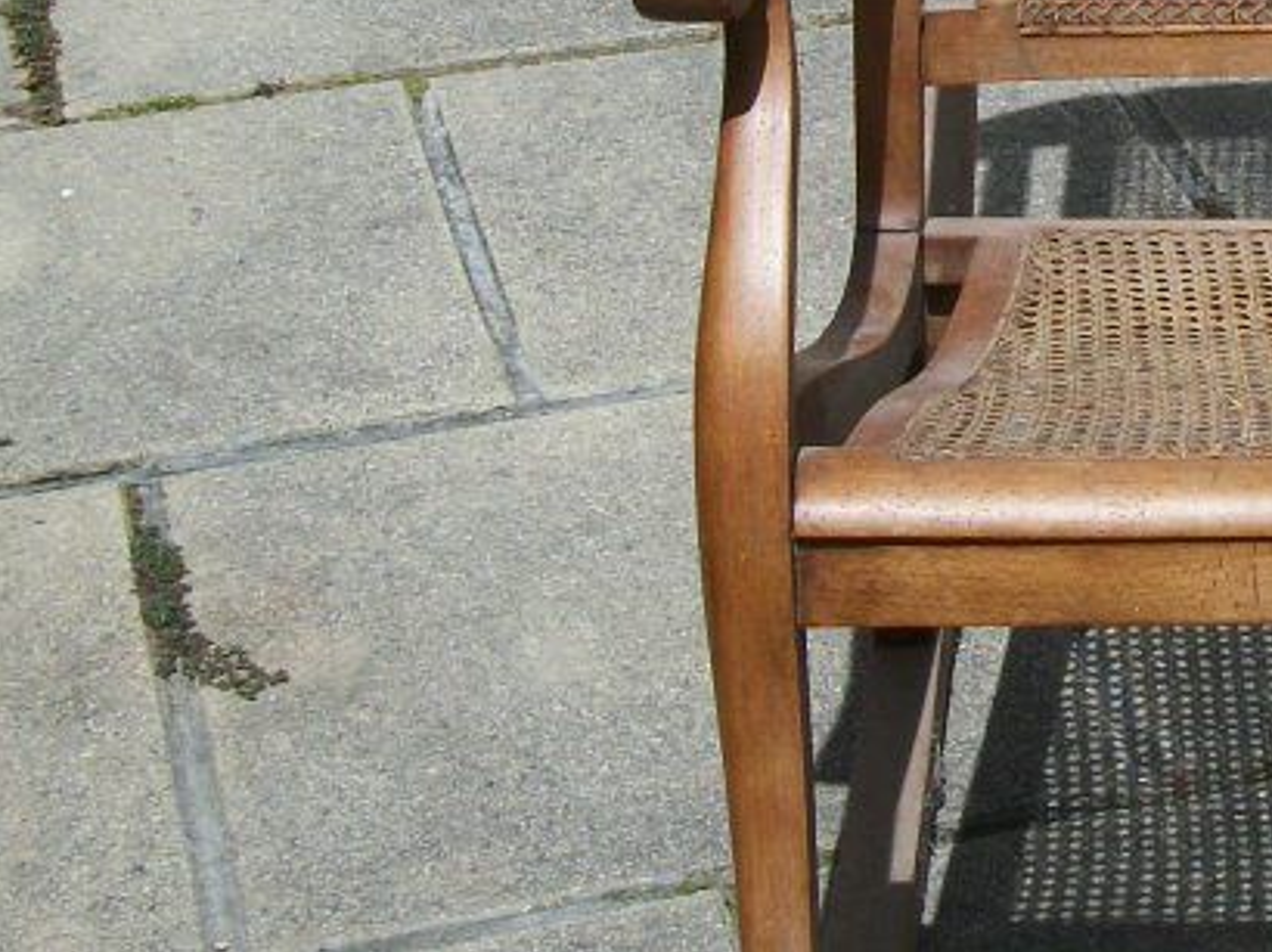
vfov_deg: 14.6
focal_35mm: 100
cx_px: 1486
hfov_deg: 18.7
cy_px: 65
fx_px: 3672
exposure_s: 1/250
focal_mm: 5.7
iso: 80
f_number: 8.8
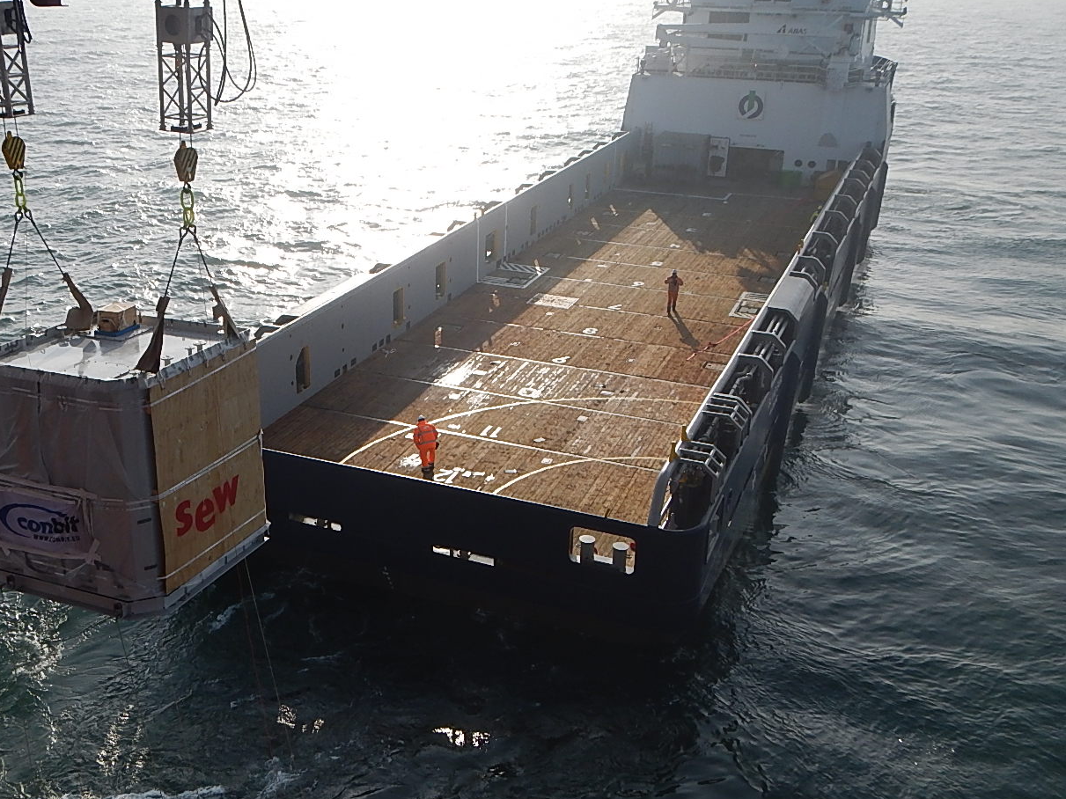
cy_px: 396
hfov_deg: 49.7
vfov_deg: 38.7
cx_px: 405
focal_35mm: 37
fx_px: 1139
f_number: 3.9
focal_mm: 5
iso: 125
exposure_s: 1/1500
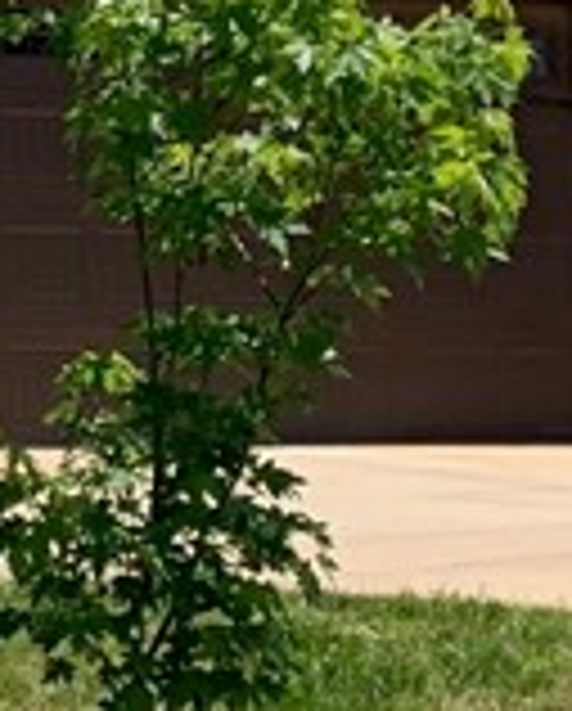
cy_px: -126
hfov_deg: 7.6
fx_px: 3460
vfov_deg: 11.5
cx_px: -1446
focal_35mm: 164
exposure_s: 1/1427
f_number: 1.8
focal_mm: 4.25
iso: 25
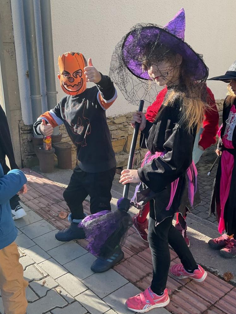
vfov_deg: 47.9
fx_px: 355
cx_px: 146
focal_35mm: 39
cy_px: 158
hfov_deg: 36.6
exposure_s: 1/292
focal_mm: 3
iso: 16
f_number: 1.8
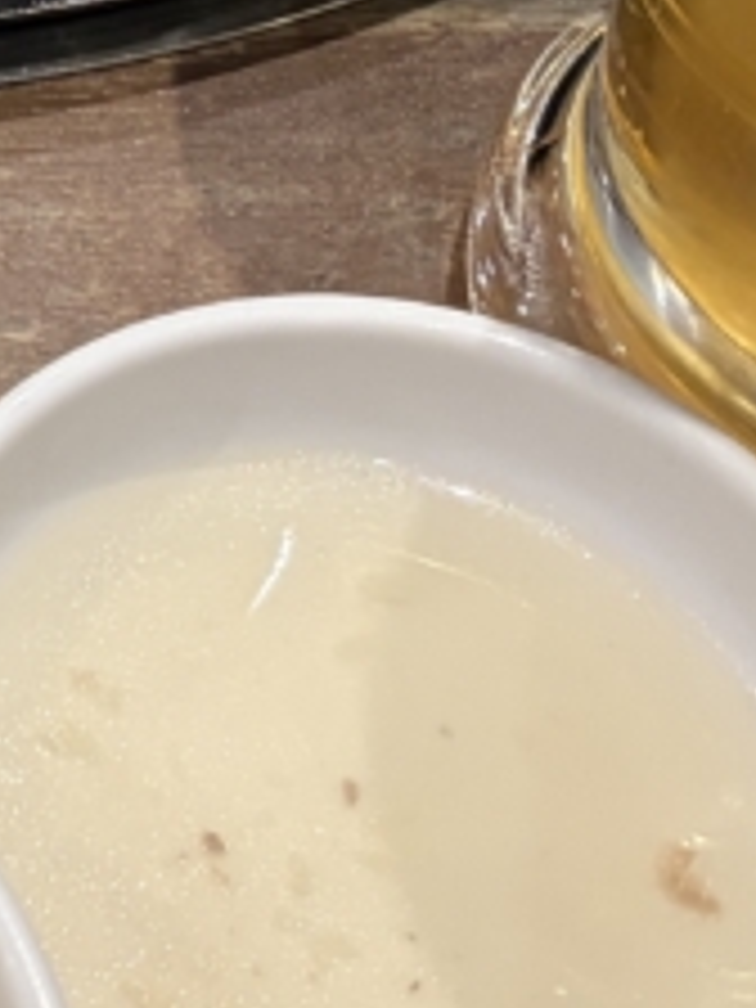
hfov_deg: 9.2
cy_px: -324
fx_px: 4339
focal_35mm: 149
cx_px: -880
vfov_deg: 12.8
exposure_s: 1/50
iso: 200
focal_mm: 5.96
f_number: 1.6
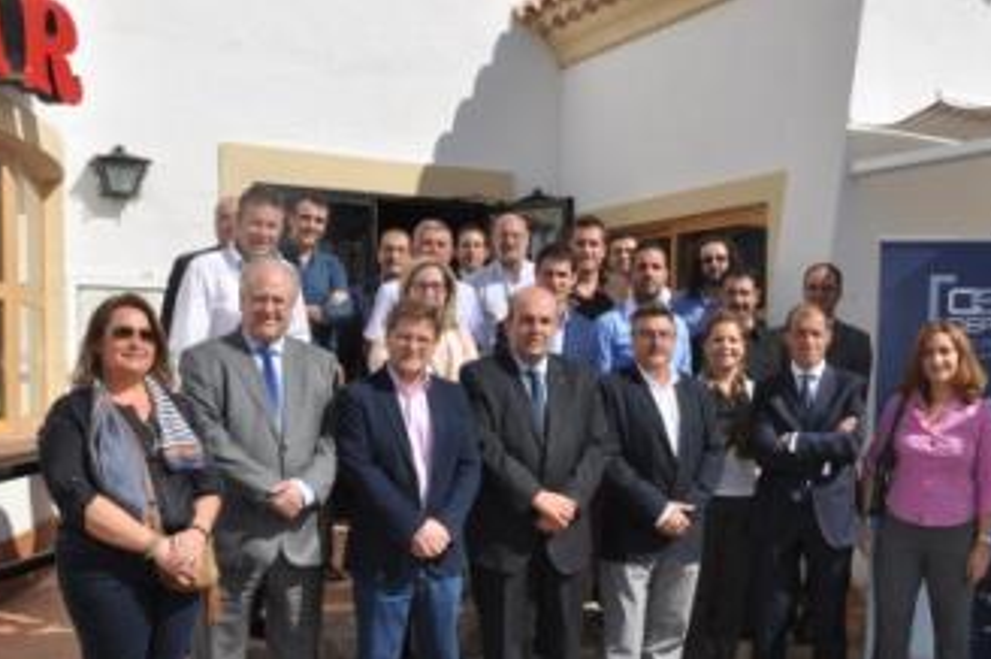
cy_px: 447
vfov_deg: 32.3
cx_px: 532
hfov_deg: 47.4
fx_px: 1127
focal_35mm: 41
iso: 200
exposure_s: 1/200
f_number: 13
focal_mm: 20
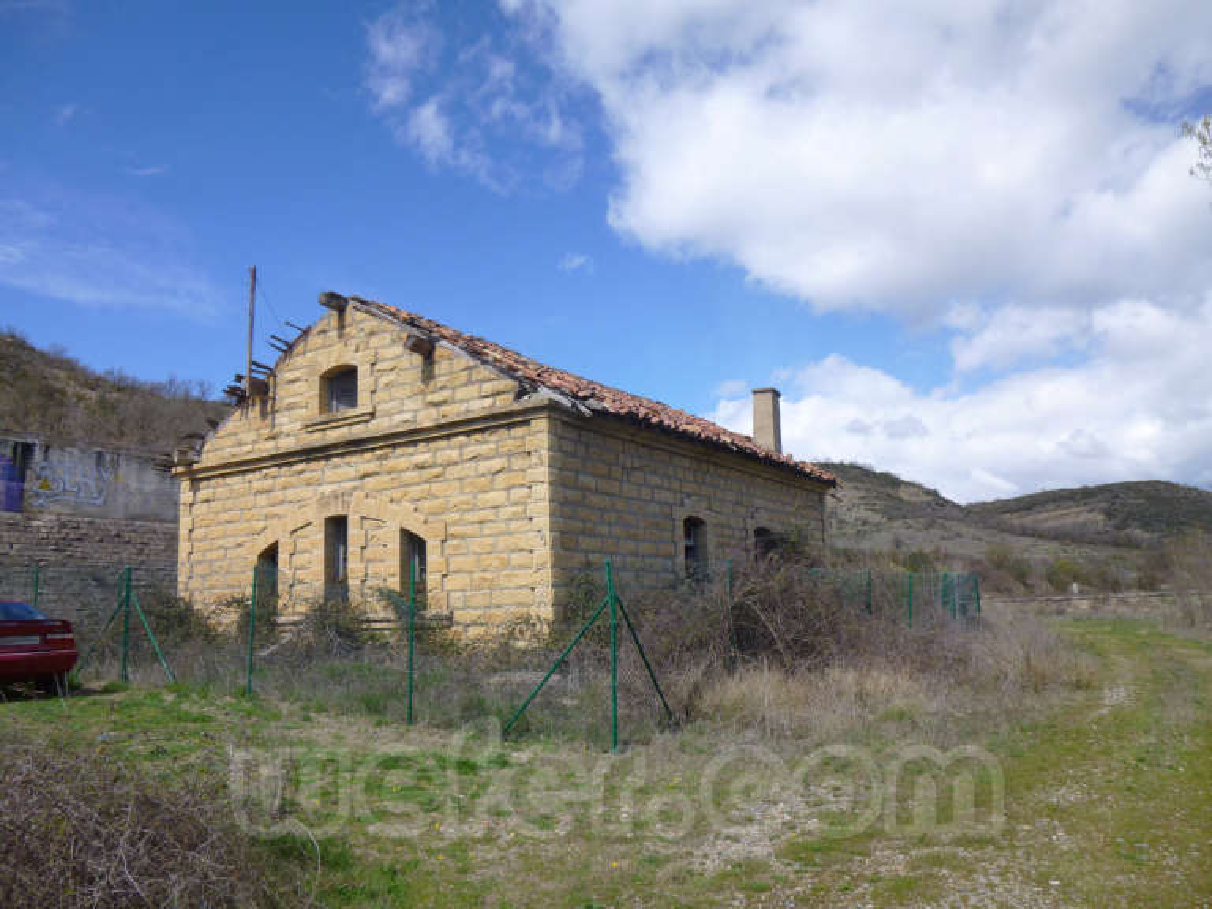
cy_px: 454
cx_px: 606
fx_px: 875
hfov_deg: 69.4
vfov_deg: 54.9
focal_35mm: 25
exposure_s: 1/1000
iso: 100
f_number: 3.1
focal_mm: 4.5
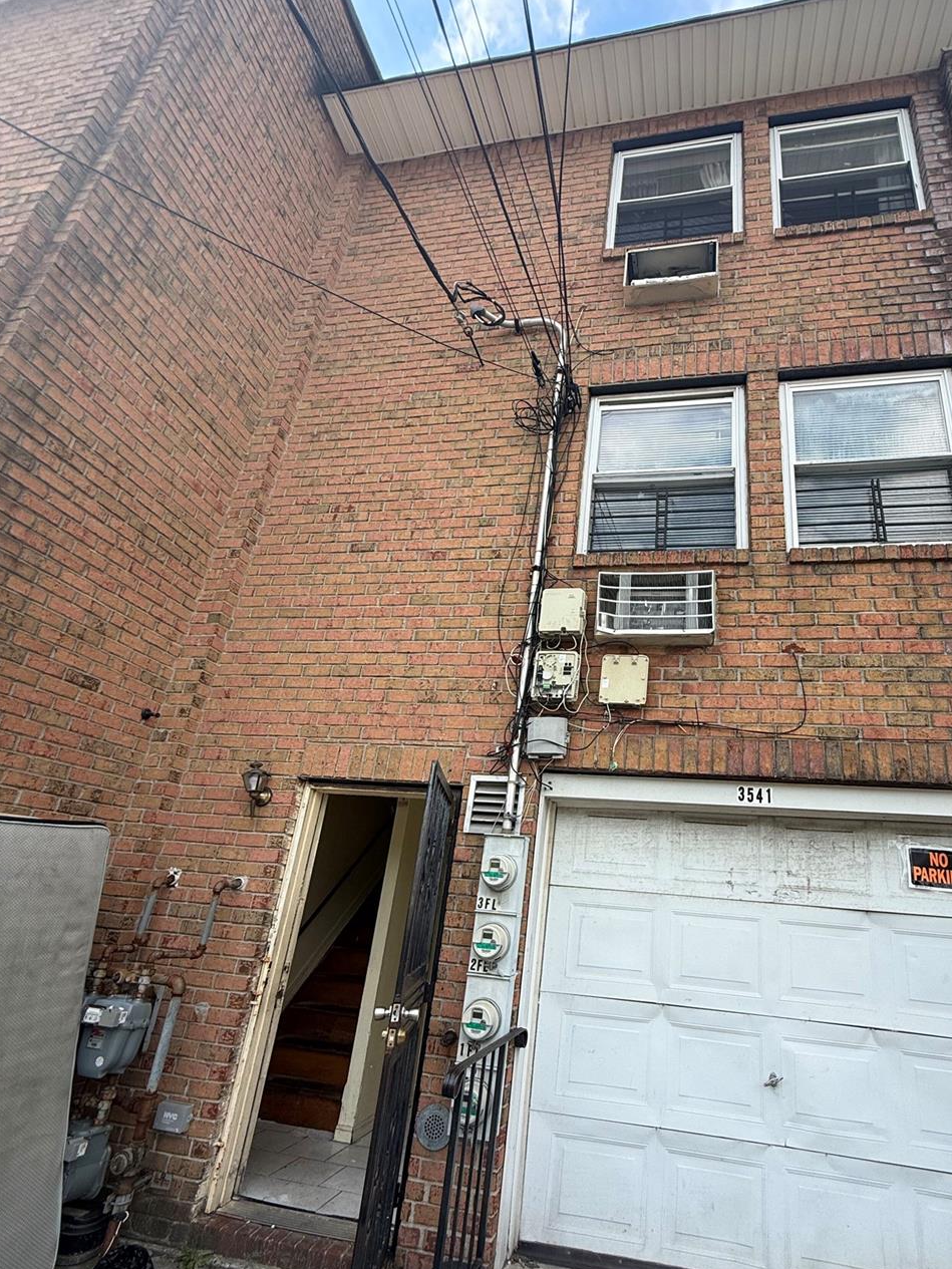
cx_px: 575
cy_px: 687
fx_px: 623
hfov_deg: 73.9
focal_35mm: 17
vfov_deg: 90.8
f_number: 2.2
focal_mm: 2.22
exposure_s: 1/579
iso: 50
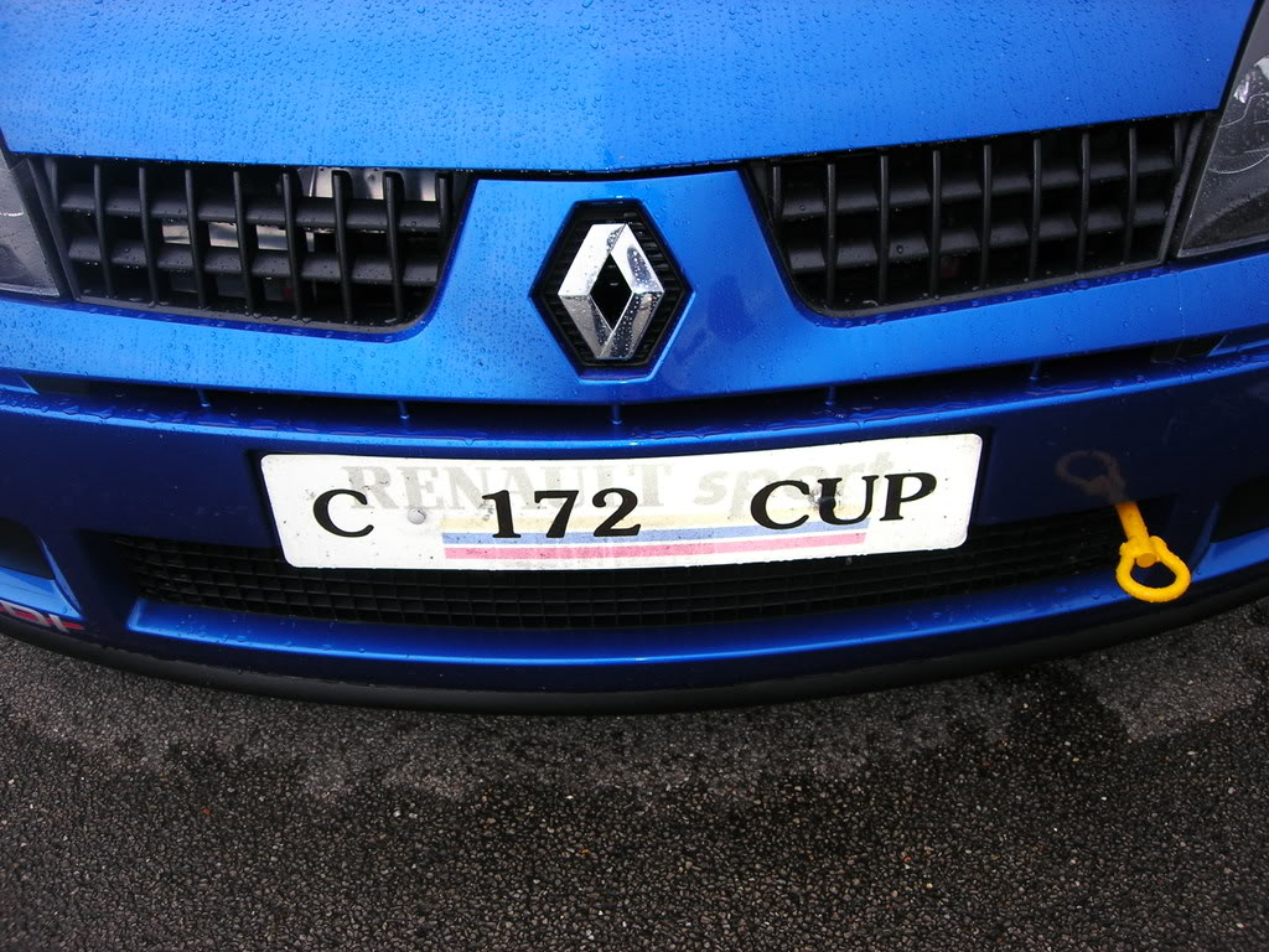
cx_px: 634
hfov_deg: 49.0
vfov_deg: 37.7
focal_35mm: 38
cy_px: 476
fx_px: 1393
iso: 64
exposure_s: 1/30
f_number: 2.8
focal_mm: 7.8
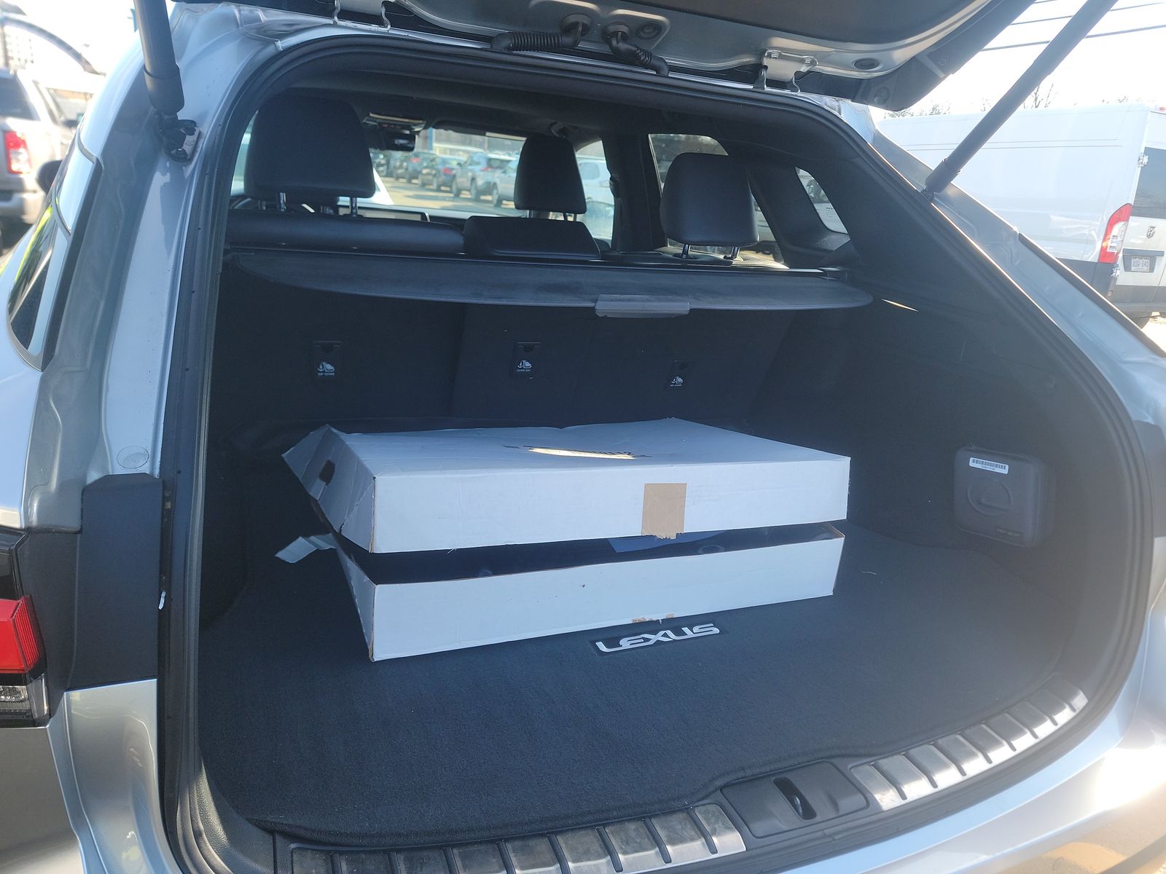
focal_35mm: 24
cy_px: 437
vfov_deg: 56.8
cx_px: 583
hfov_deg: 71.6
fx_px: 808
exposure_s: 1/125
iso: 50
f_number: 1.8
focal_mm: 6.7
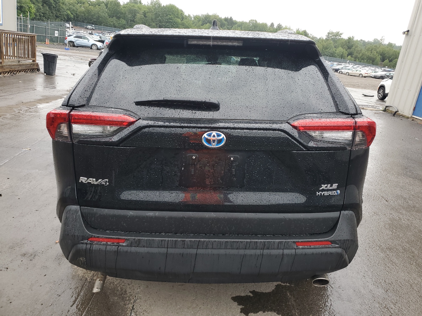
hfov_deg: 67.3
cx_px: 211
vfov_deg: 53.1
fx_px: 317
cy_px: 158
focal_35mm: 26
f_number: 1.5
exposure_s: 1/270
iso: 50
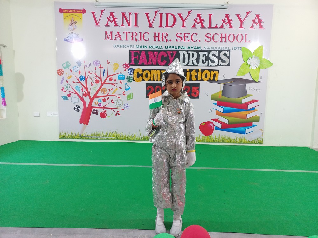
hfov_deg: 69.4
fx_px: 230
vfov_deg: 54.9
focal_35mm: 25
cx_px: 159
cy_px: 119
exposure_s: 1/33.3
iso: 200
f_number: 1.8
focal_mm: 4.6
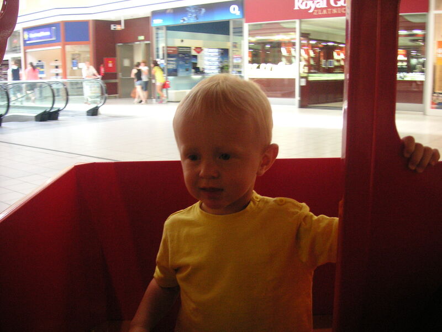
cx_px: 221
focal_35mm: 37
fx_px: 472
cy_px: 166
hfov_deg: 50.1
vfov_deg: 38.7
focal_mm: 6.1
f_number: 2.8
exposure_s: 1/45
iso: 160
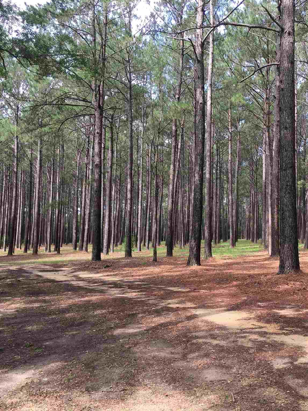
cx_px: 245
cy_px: 205
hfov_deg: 35.6
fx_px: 463
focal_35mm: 39
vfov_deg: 47.9
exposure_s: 1/217
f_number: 2.2
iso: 25
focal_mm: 4.15
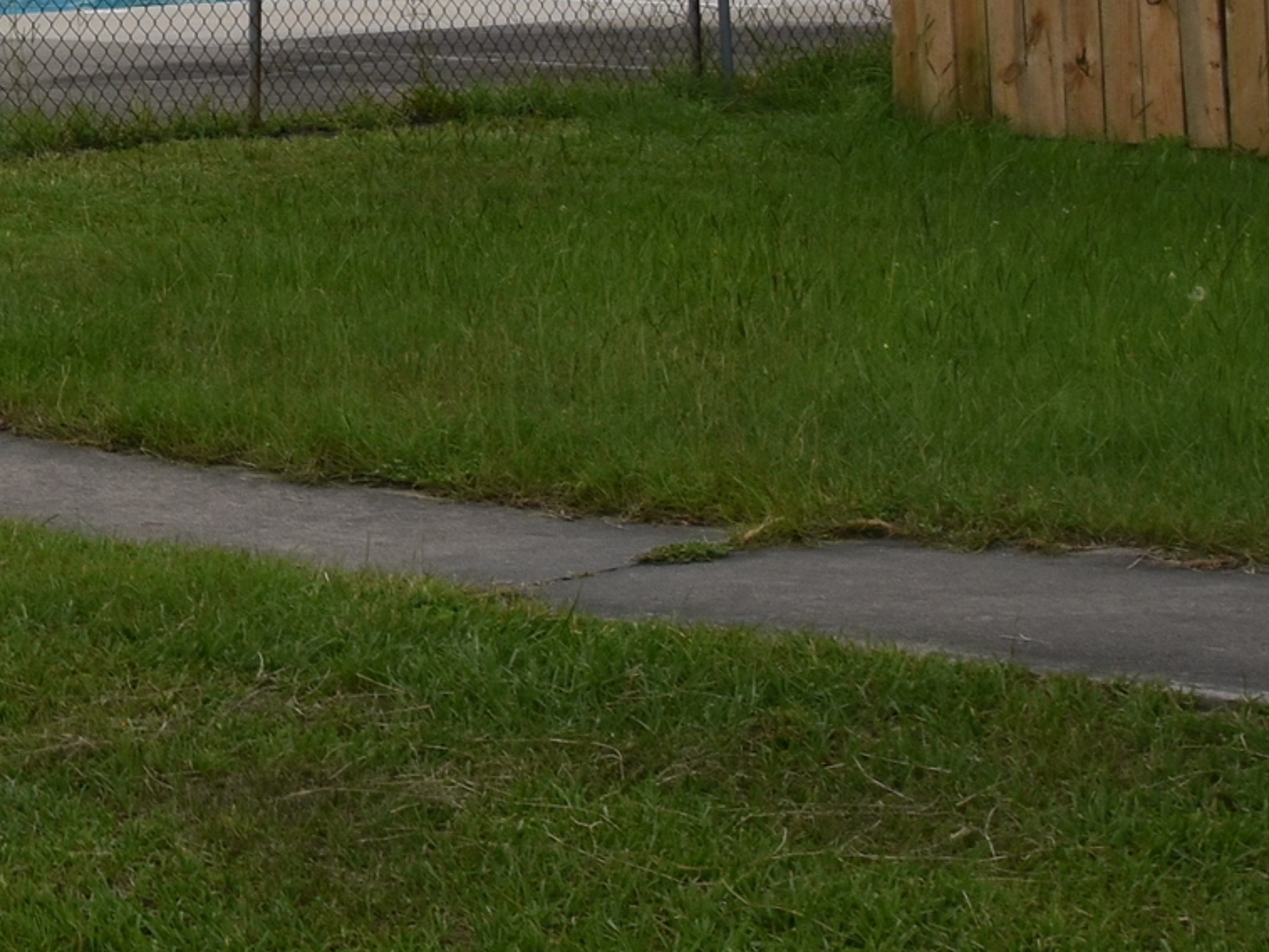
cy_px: -411
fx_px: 4290
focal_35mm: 117
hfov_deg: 15.1
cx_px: -853
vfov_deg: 12.2
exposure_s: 1/500
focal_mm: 20
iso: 180
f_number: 8
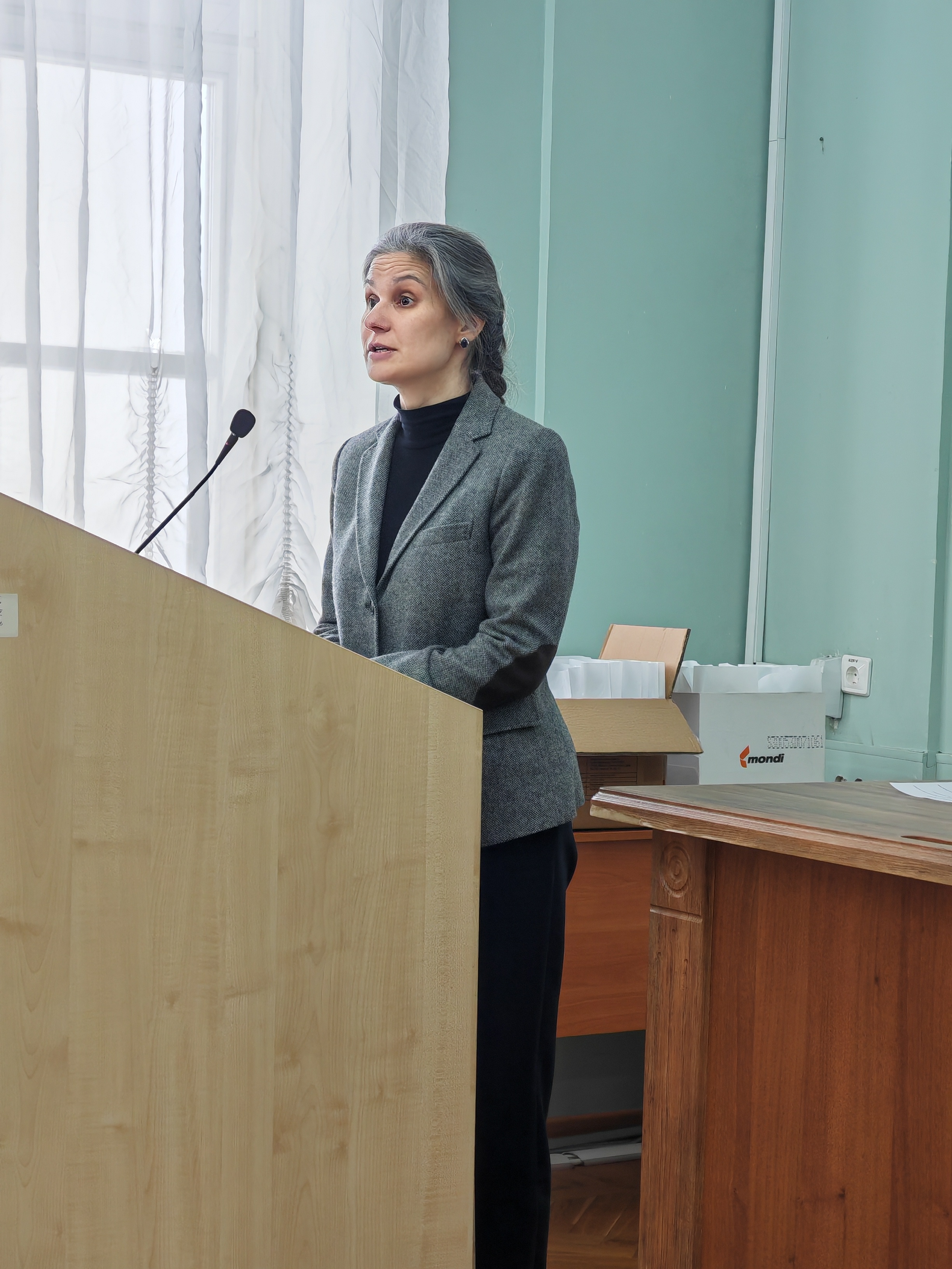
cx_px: 476
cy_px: 634
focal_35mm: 79
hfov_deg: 18.7
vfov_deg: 24.7
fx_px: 2897
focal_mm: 8.67
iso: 320
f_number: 2.4
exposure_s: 1/50
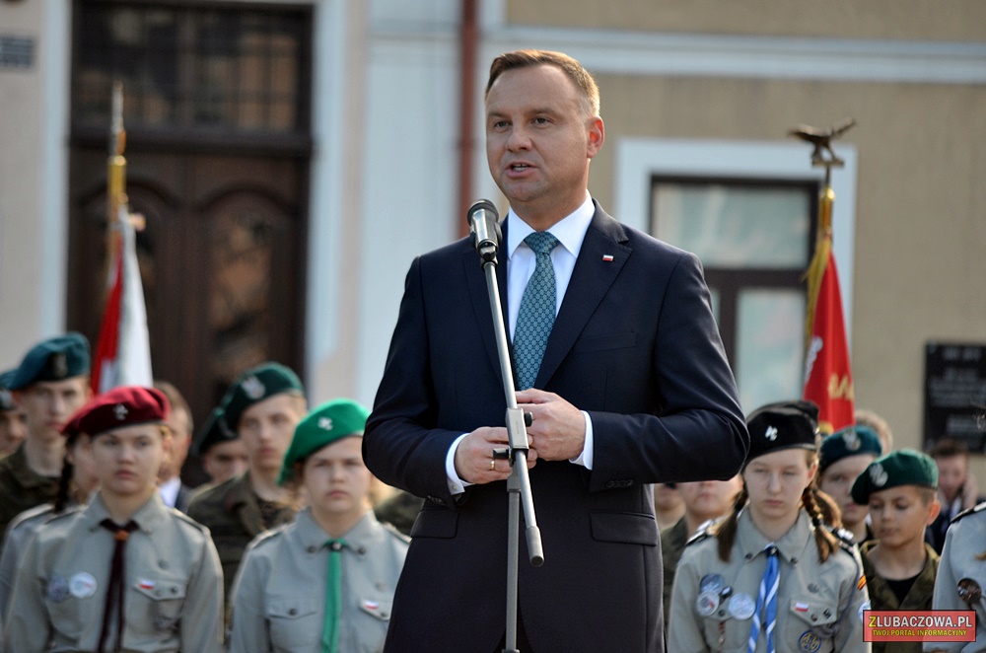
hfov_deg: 6.9
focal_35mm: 300
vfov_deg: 4.6
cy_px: 326
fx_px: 8198
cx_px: 493
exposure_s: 1/250
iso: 400
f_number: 5.6
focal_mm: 200
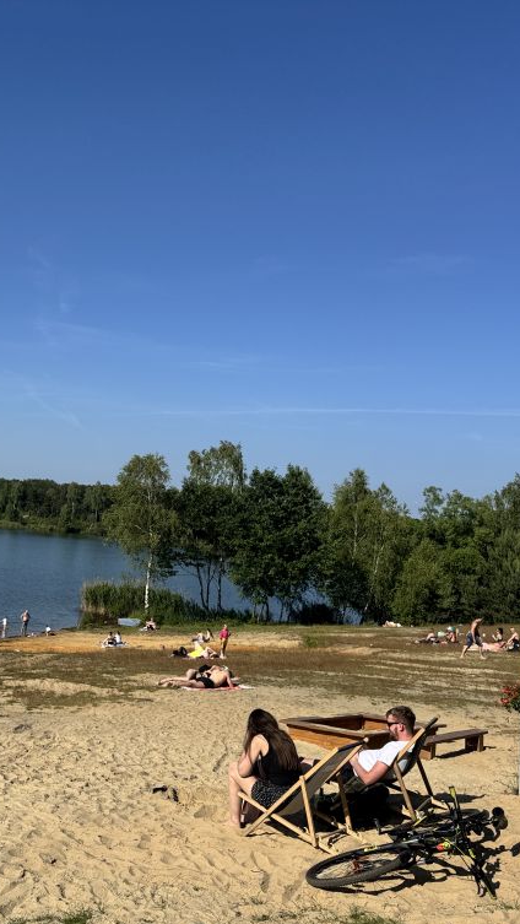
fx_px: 857
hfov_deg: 32.7
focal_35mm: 35
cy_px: 463
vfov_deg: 56.6
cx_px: 92
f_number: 1.78
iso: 80
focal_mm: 6.76
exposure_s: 1/6410
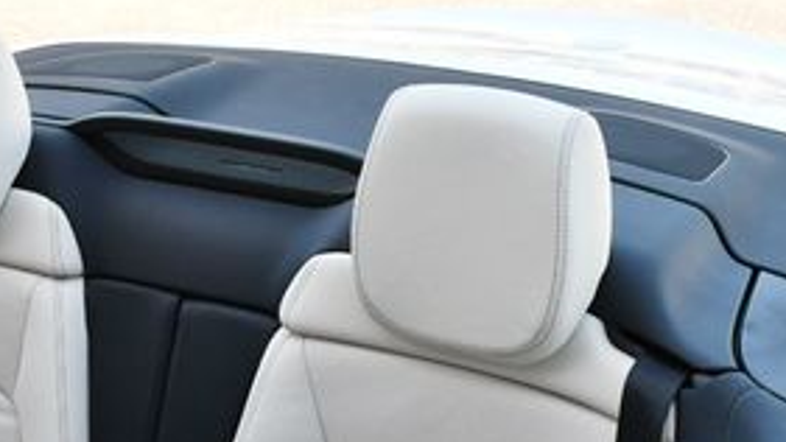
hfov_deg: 24.3
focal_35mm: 86
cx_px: 148
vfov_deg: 13.6
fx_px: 1792
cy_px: 540
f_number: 5
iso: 400
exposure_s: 1/250
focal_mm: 18
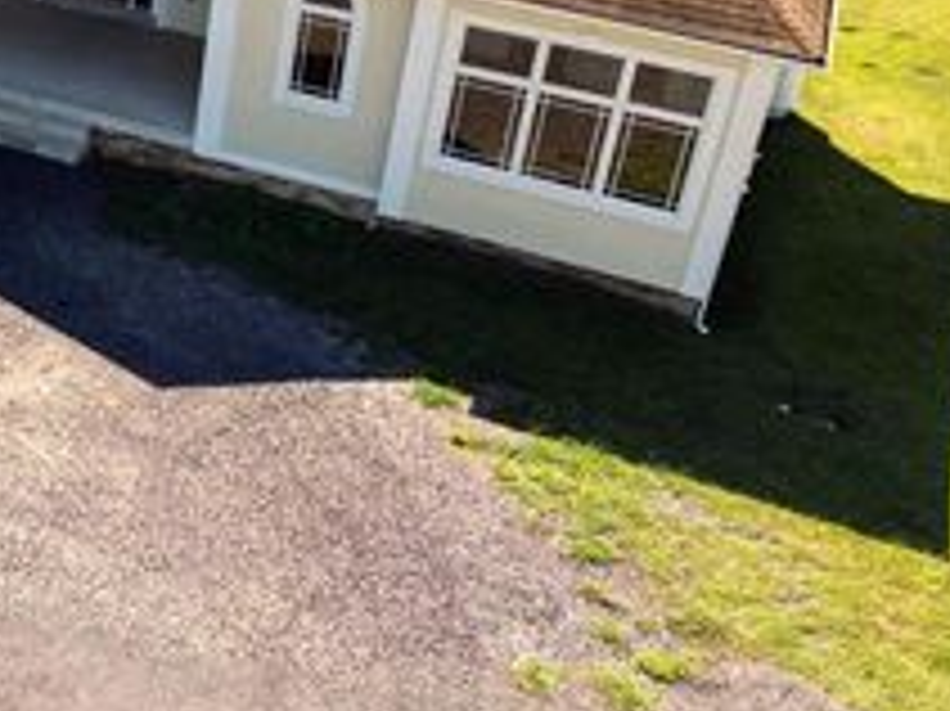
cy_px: 97
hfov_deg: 29.8
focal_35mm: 57
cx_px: -135
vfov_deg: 25.0
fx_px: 1563
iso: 100
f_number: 2.8
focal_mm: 12.29
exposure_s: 1/2000
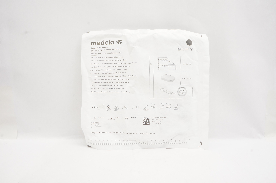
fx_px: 207
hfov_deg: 67.4
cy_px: 92
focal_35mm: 27
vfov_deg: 47.8
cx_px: 138
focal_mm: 18
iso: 800
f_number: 16
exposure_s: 1/15
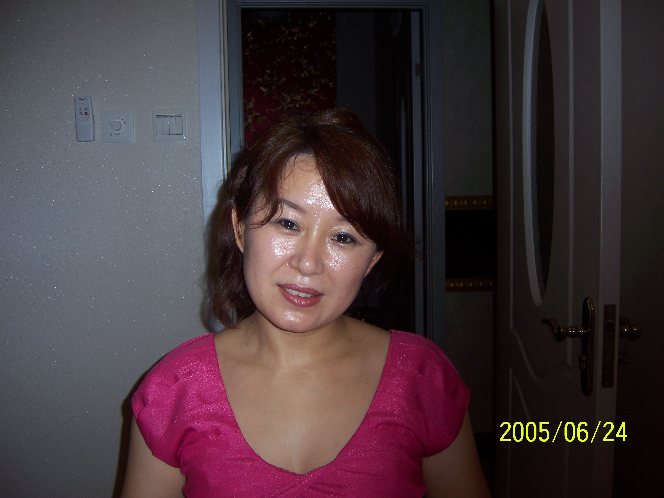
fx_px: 691
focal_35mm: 36
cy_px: 249
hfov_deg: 51.4
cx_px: 332
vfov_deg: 39.7
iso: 80
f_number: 2.8
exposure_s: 1/60
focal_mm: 6.2
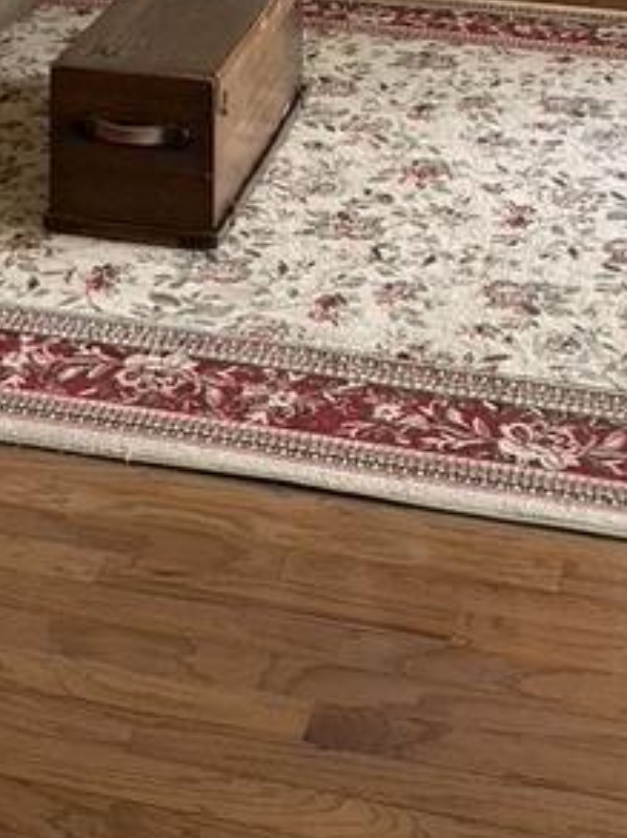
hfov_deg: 17.4
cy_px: -312
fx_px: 2033
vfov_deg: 20.8
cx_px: 132
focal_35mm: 84
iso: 200
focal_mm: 6.86
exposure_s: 1/120
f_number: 1.78
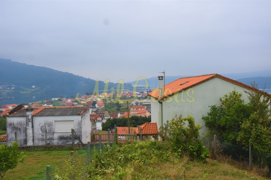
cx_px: 136
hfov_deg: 53.1
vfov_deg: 36.9
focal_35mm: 36
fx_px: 271
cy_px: 90
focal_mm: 24
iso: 500
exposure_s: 1/500
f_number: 8
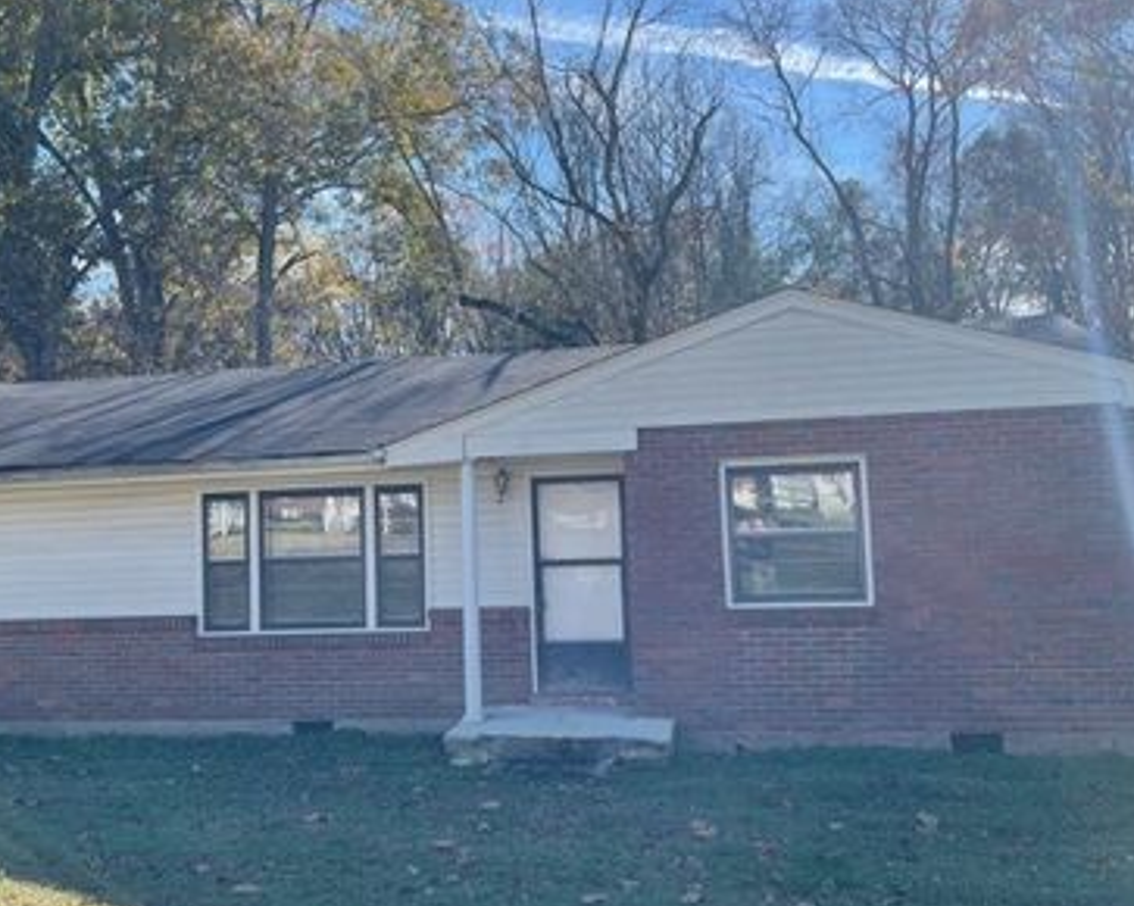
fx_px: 1174
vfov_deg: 42.2
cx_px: 494
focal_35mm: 35
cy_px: 442
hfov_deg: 51.4
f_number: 1.6
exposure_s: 1/1667
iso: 32
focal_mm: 5.1
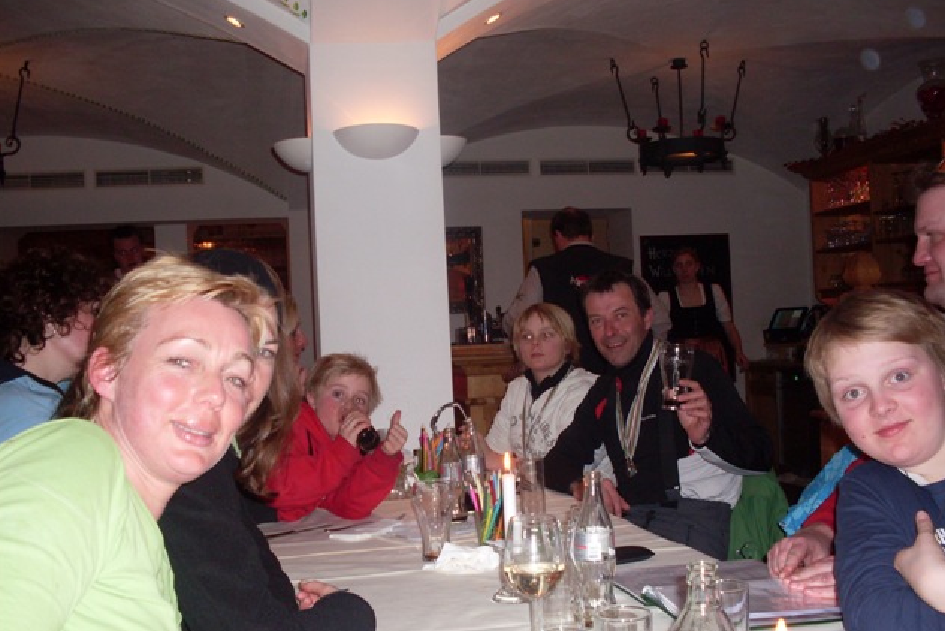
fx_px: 1050
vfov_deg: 33.4
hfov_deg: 48.4
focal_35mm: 40
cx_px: 472
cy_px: 354
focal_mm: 6.3
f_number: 2.8
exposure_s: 1/45
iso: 100
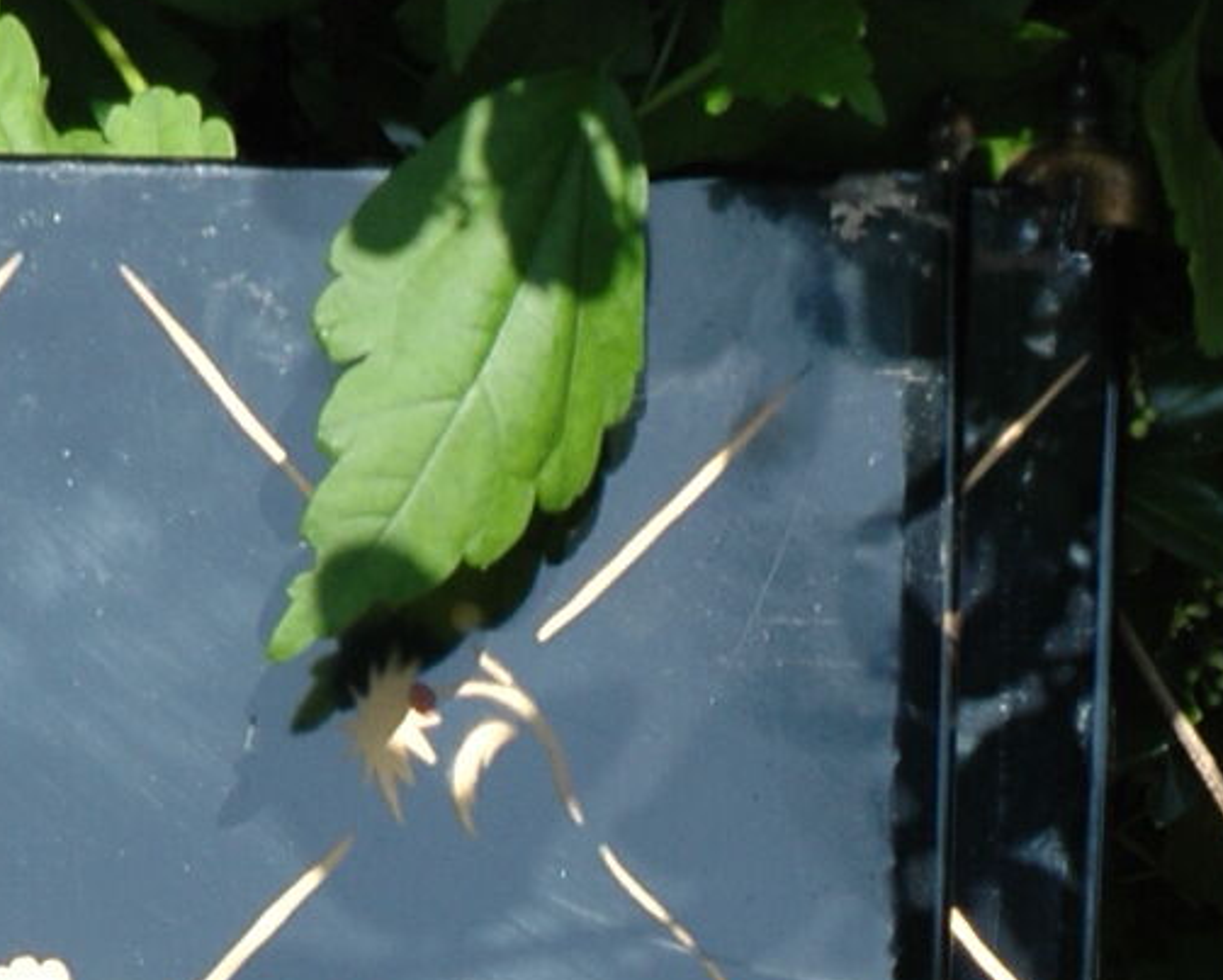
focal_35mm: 388
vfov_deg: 3.9
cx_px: 143
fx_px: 14052
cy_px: 2495
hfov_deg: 5.0
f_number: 8
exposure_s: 1/200
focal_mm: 62
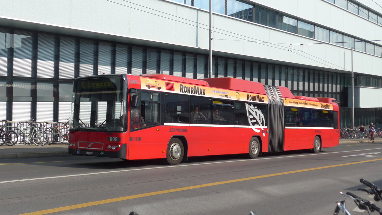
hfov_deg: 45.5
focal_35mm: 45
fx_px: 456
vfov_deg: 26.5
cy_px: 93
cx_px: 192
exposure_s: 1/2000
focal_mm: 8.4
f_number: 2.8
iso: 80
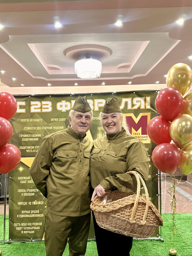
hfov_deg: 46.7
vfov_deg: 59.6
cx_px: 87
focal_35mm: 30
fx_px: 222
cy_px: 151
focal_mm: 6.86
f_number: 1.78
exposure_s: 1/50
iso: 320
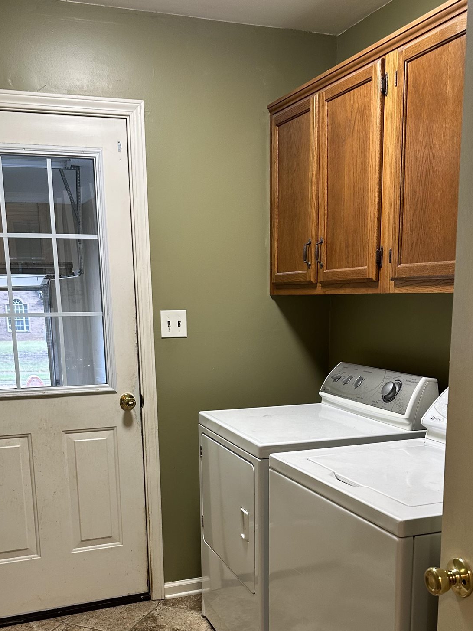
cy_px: 450
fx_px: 692
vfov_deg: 47.7
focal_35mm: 38
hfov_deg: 37.7
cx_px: 219
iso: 125
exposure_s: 1/60
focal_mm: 6.86
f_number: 1.78
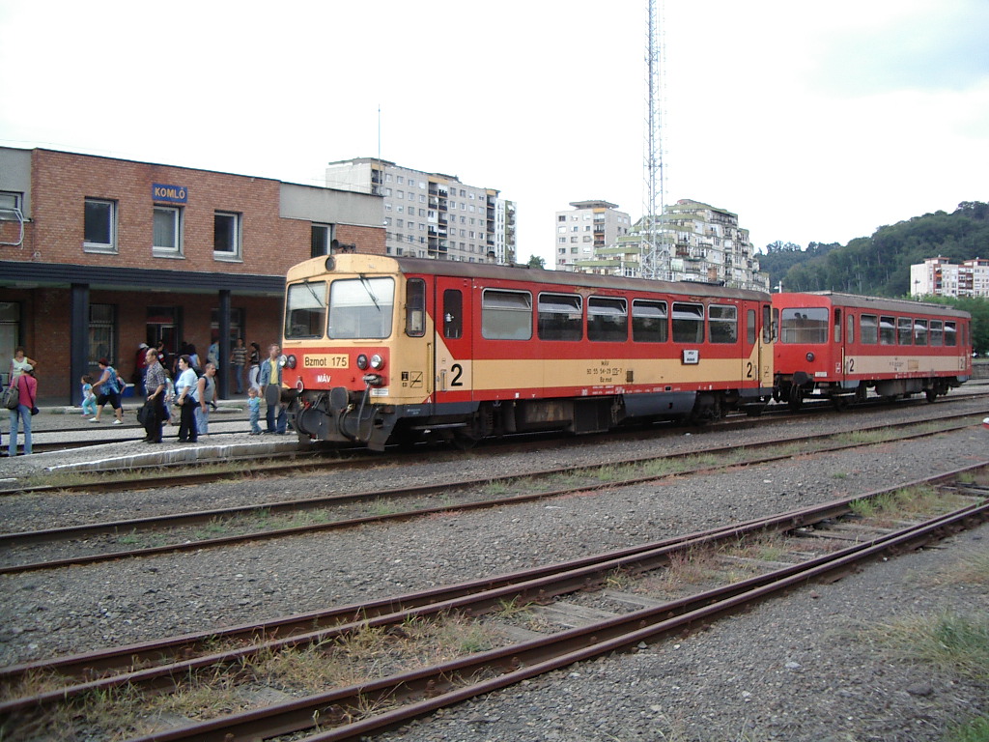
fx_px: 1086
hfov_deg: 49.0
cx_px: 494
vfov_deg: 37.7
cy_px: 371
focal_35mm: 38
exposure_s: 1/250
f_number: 2.6
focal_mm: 5.8
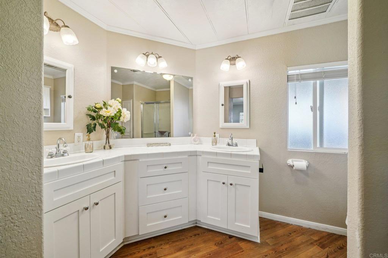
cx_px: 194
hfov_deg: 108.3
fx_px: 140
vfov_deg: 85.4
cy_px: 129
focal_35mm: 13
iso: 400
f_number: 9
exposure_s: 1/30
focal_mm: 13
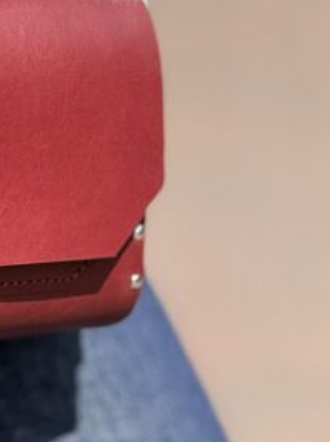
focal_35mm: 336
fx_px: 4277
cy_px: 243
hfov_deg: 4.4
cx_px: -89
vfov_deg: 5.9
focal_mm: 15.66
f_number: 2.8
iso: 50
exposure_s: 1/751
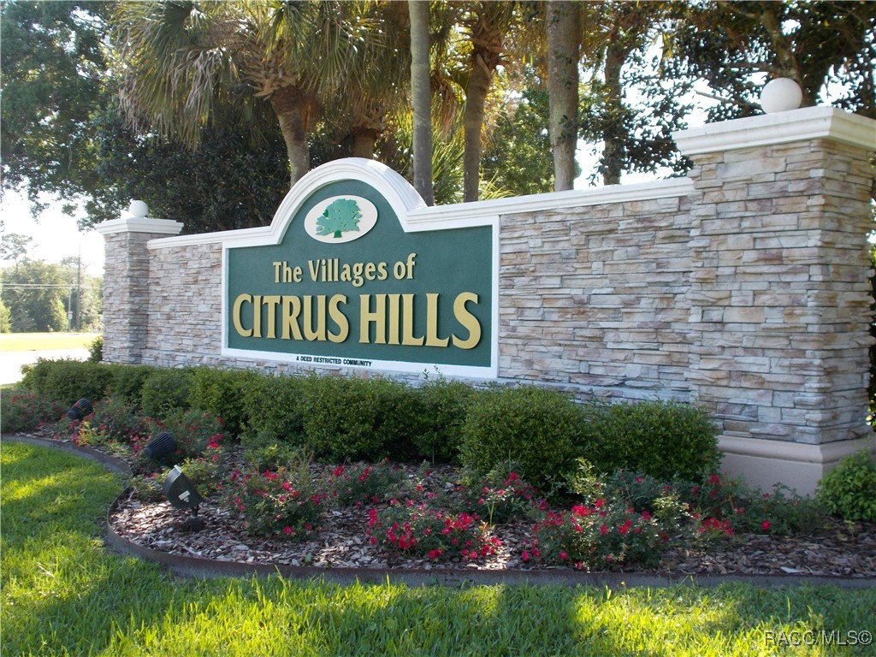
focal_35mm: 39
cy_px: 328
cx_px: 438
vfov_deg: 36.8
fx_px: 987
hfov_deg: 47.9
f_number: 3.9
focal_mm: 6.9
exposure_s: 1/100
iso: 80
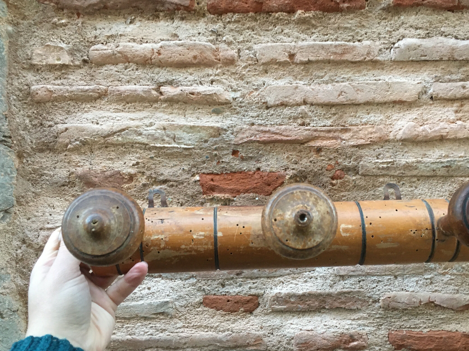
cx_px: 269
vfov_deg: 40.6
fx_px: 474
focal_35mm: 35
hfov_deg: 52.4
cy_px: 195
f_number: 2.2
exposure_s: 1/20
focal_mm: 4.15
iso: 200
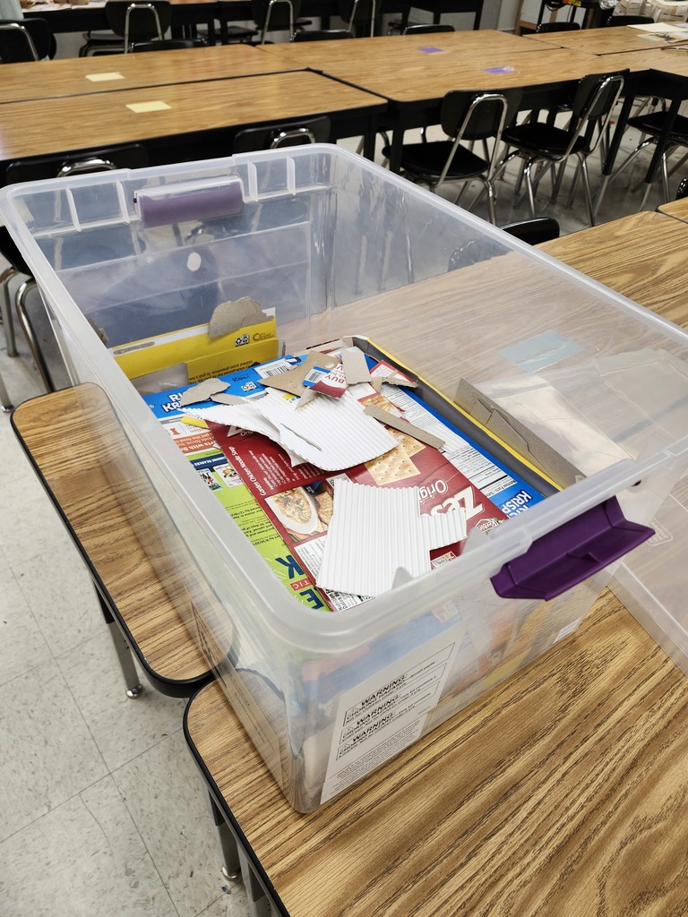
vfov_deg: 73.9
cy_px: 458
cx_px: 344
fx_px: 610
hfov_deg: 58.9
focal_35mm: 23
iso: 80
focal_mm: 5.54
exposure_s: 1/120
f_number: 1.8
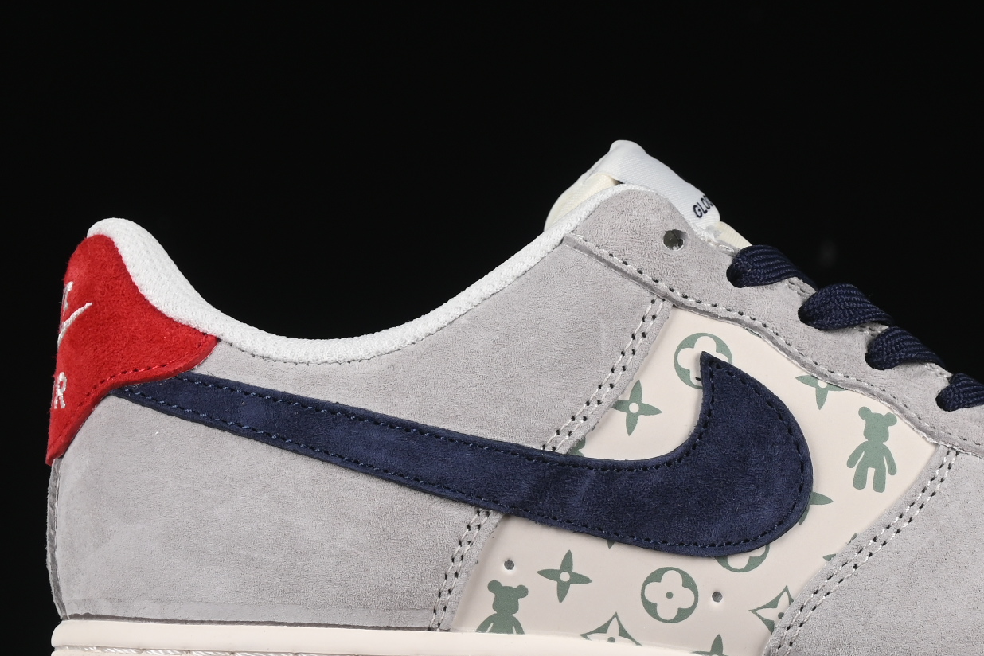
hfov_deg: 12.1
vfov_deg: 8.1
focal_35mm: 169
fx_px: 4619
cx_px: 764
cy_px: 393
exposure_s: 1/80
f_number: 8
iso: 160
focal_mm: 50
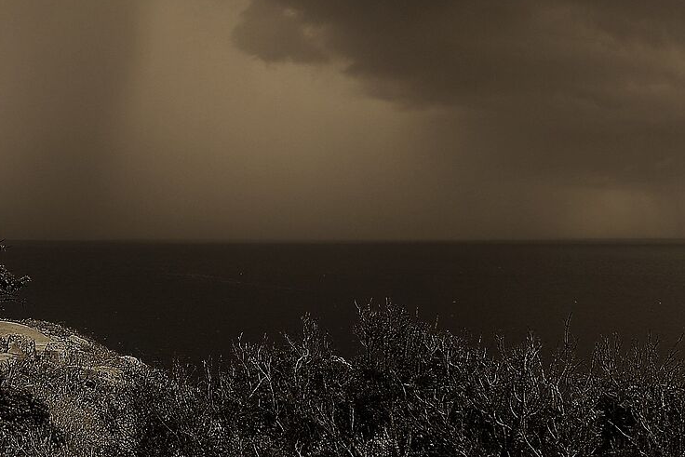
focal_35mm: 88
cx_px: 154
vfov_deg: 15.5
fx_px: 1675
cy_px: 111
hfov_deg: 22.8
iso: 160
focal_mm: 18
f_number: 8
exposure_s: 1/250
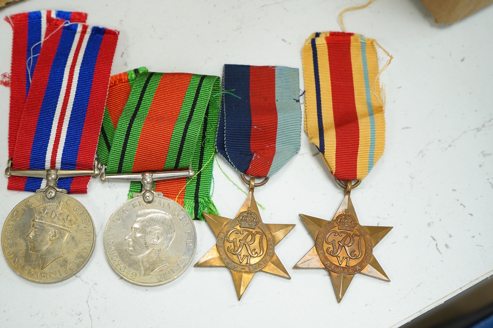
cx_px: 217
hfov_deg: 38.8
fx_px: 698
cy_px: 182
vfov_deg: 26.4
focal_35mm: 51
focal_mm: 43
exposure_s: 1/125
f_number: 8
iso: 2500
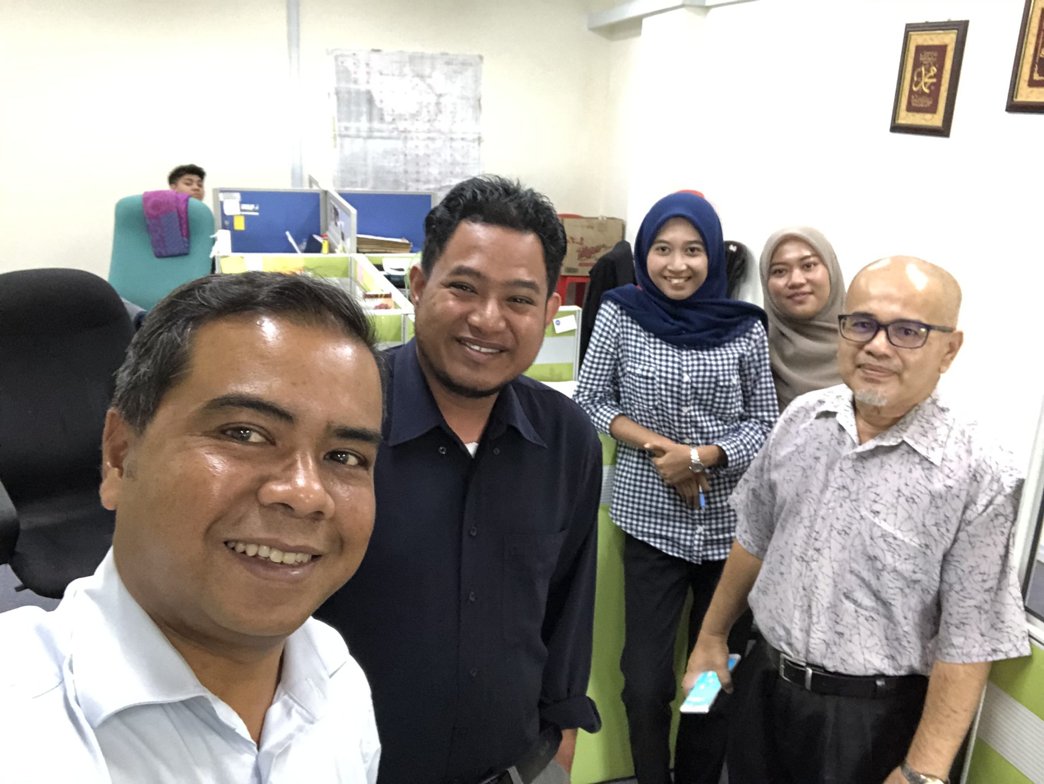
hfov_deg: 56.8
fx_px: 966
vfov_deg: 44.2
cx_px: 522
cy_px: 392
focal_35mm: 32
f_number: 2.2
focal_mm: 2.87
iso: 400
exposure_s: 1/30
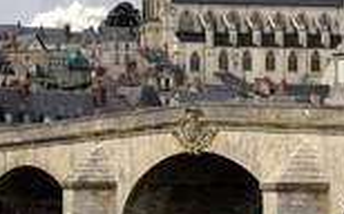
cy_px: 91
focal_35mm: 234
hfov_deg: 8.9
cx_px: 37
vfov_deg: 5.6
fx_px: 2192
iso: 100
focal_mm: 56
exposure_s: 1/160
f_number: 10
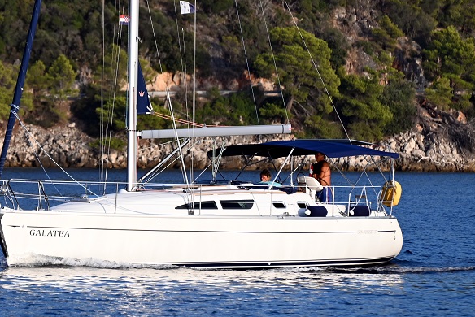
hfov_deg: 4.7
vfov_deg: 3.2
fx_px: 5729
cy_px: 11
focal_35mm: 434
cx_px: 98
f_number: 5.3
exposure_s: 1/1000
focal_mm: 195
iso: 250
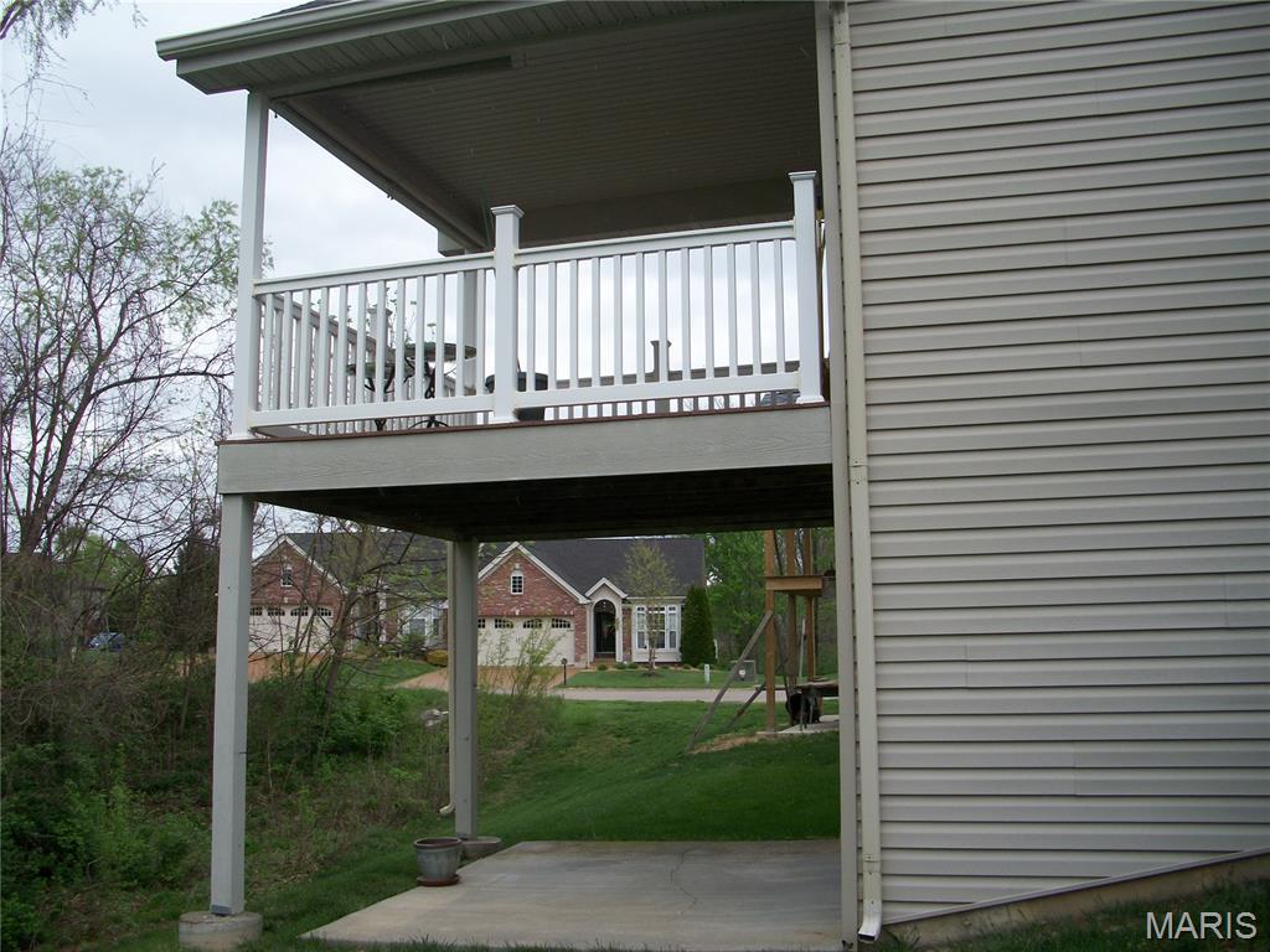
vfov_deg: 40.7
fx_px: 1284
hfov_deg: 52.6
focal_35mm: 35
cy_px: 476
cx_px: 635
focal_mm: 6.3
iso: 80
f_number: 3.1
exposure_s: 1/400
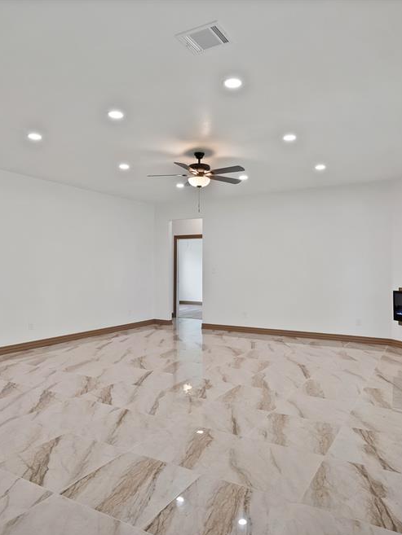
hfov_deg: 56.8
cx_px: 205
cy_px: 276
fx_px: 371
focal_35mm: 24
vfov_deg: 71.6
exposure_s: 1/6
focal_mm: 16
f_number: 9
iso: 640
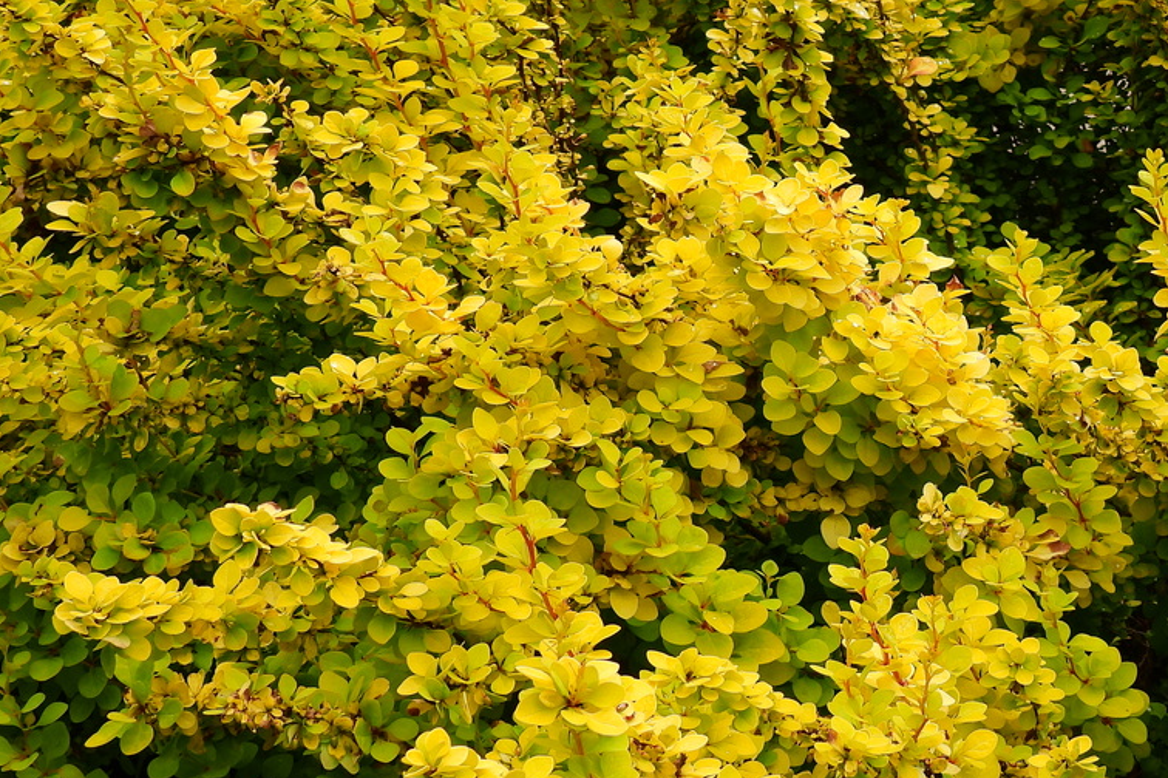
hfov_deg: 22.8
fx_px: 2855
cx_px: 908
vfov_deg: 15.5
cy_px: 367
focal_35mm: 88
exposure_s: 1/1000
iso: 100
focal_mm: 8.9
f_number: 3.5
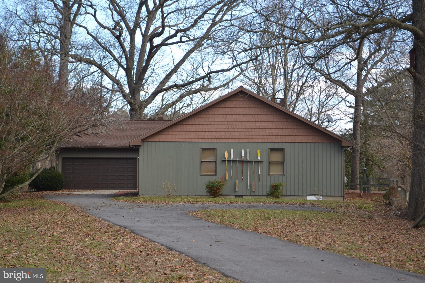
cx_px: 212
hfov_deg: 28.1
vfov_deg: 18.9
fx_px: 850
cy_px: 142
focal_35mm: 72
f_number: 5.6
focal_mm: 48
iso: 125
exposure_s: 1/125
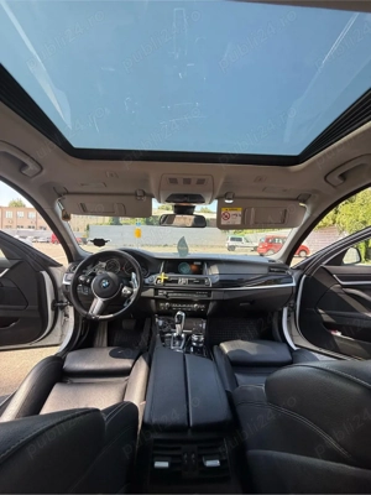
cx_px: 186
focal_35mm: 14
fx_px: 200
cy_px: 248
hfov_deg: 85.7
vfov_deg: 102.1
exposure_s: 1/225
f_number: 2.2
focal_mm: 2.22
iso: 64
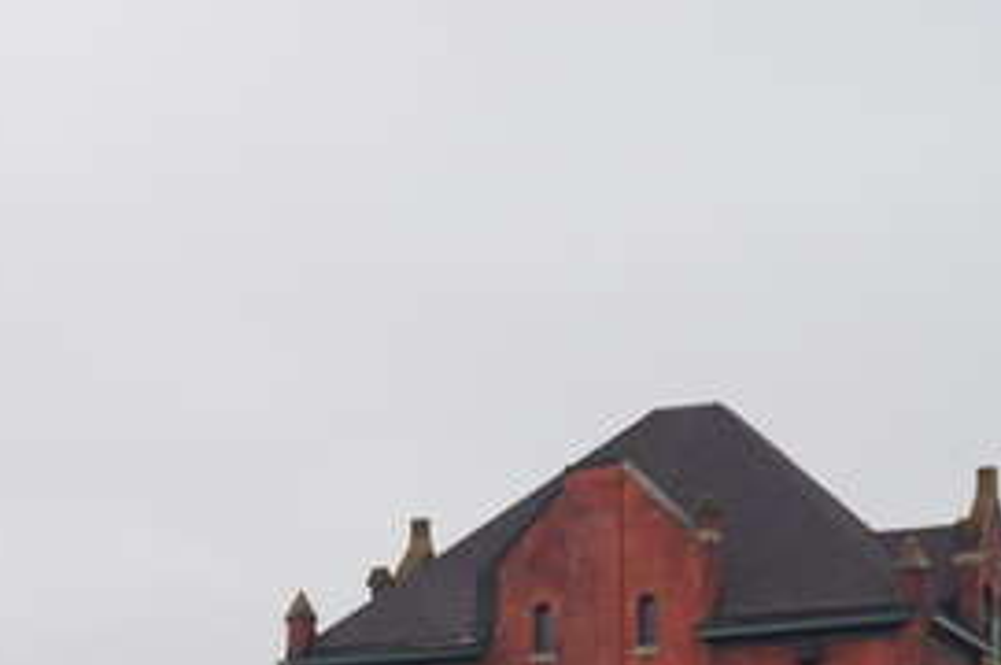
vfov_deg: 10.3
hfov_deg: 15.9
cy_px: 951
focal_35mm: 128
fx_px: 3568
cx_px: 329
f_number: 5
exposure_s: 1/60
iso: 100
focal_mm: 29
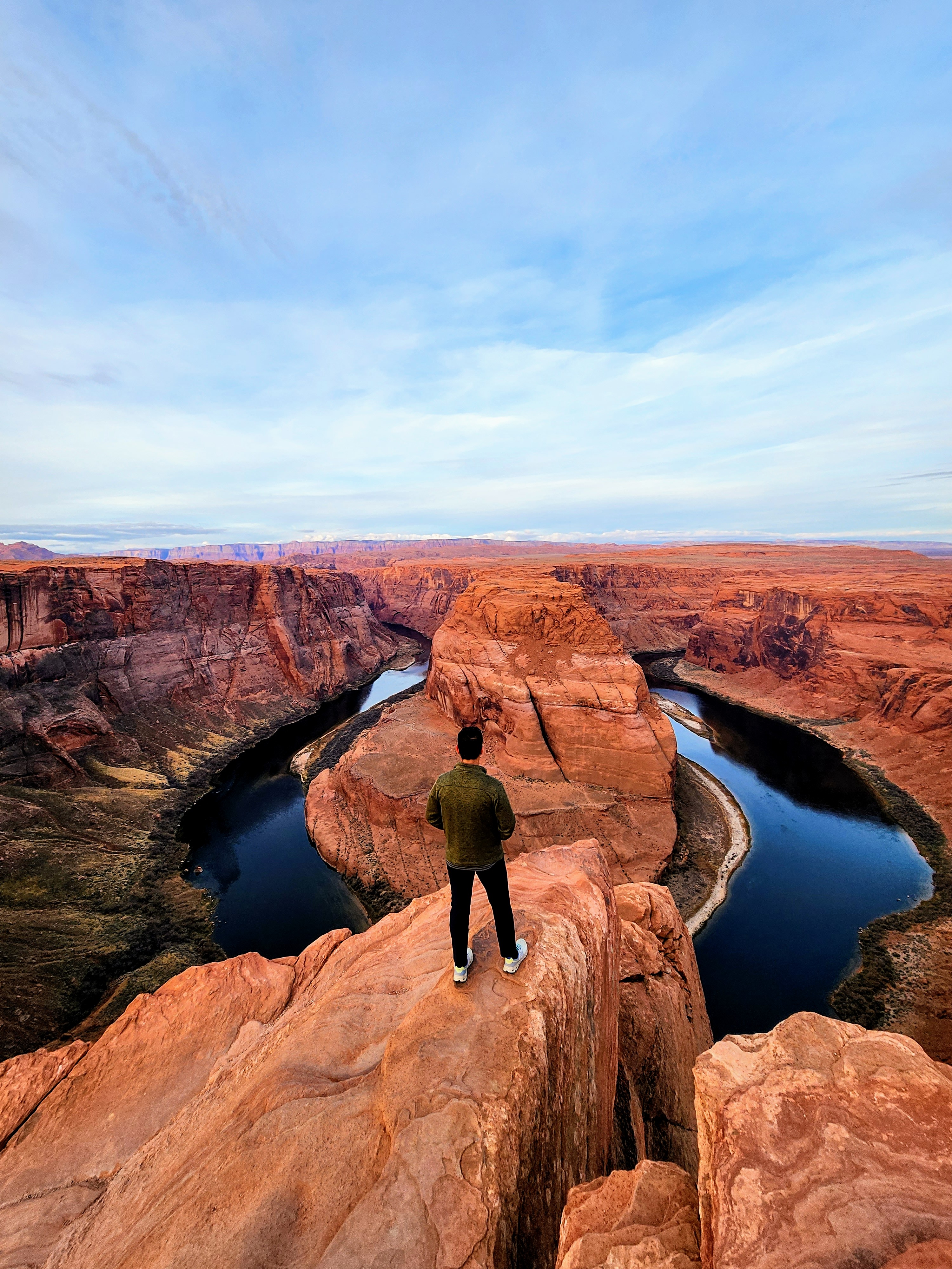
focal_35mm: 13
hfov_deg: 89.9
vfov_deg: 106.2
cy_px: 634
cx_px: 476
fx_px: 477
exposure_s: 1/217
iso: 50
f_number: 2.2
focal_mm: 2.2
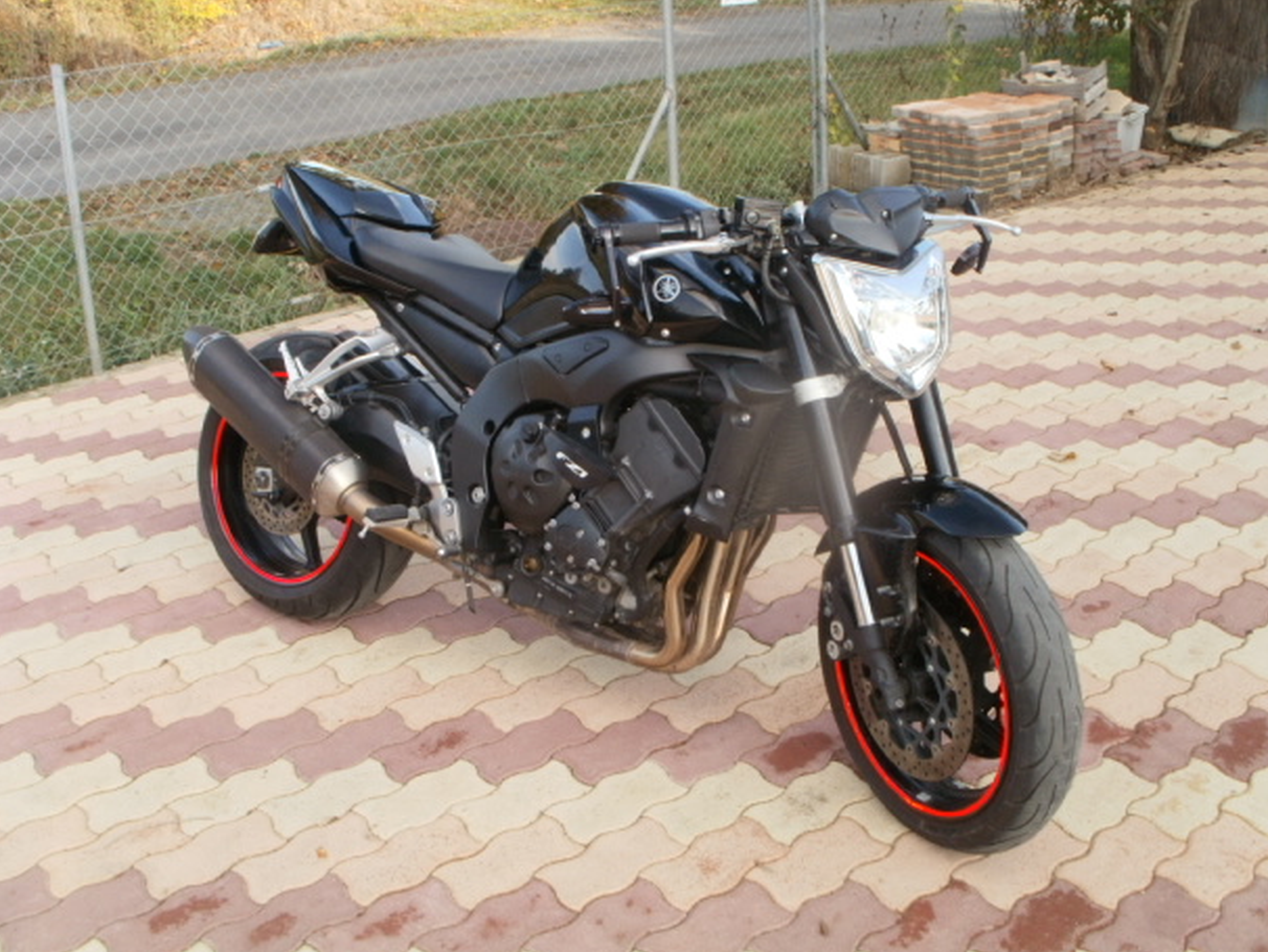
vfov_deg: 37.7
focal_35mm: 38
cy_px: 464
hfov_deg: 49.0
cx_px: 653
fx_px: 1393
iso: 100
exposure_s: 1/80
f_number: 5.6
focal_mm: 6.3
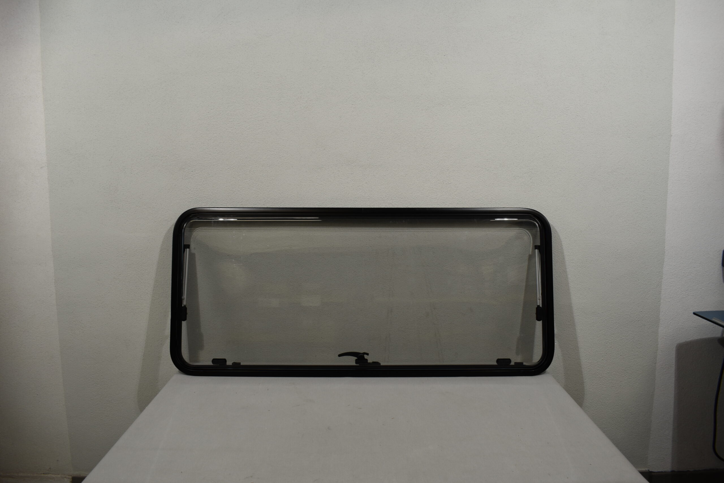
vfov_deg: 47.9
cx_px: 362
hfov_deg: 67.4
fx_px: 543
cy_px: 242
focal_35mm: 27
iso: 280
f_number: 5.6
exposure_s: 1/125
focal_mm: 18
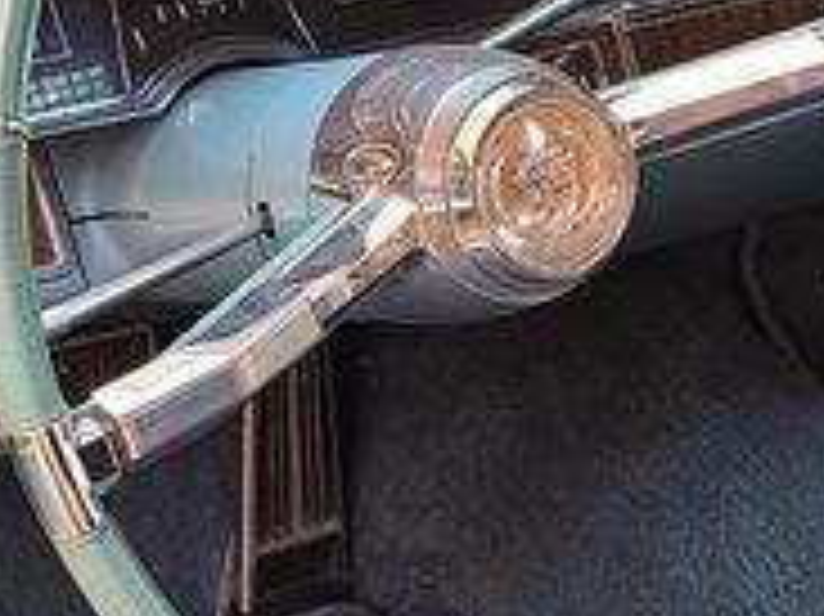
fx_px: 2165
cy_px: 414
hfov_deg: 21.6
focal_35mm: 91
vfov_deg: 16.2
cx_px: 414
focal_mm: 5.4
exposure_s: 1/59
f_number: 1.8
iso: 160
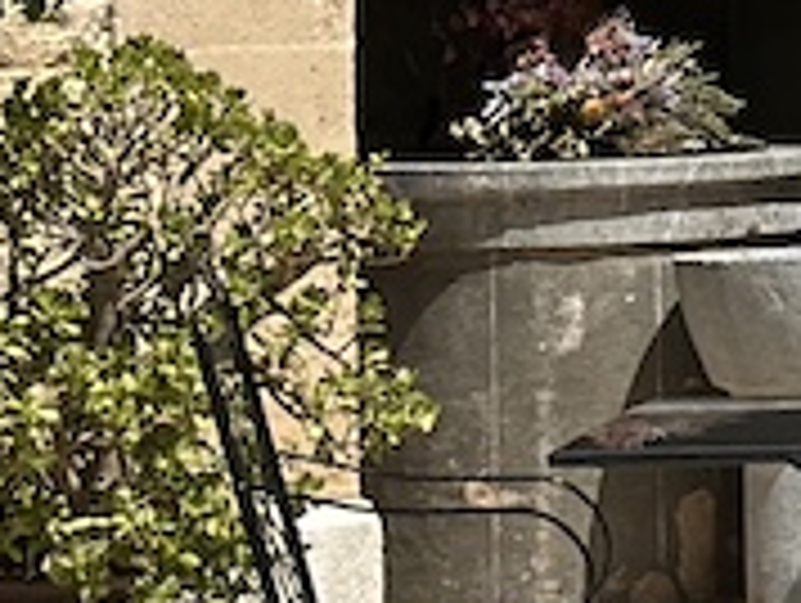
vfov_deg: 4.3
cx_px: 2030
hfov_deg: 5.5
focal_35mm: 345
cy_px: -140
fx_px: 7994
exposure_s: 1/7634
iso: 80
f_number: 1.78
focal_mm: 6.86
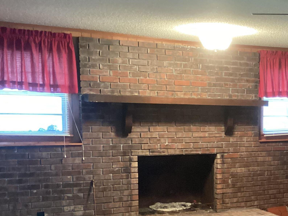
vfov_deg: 24.0
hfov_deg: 30.4
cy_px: 176
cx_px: 273
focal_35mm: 60
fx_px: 499
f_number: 2.4
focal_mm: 3.3
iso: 640
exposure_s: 1/30
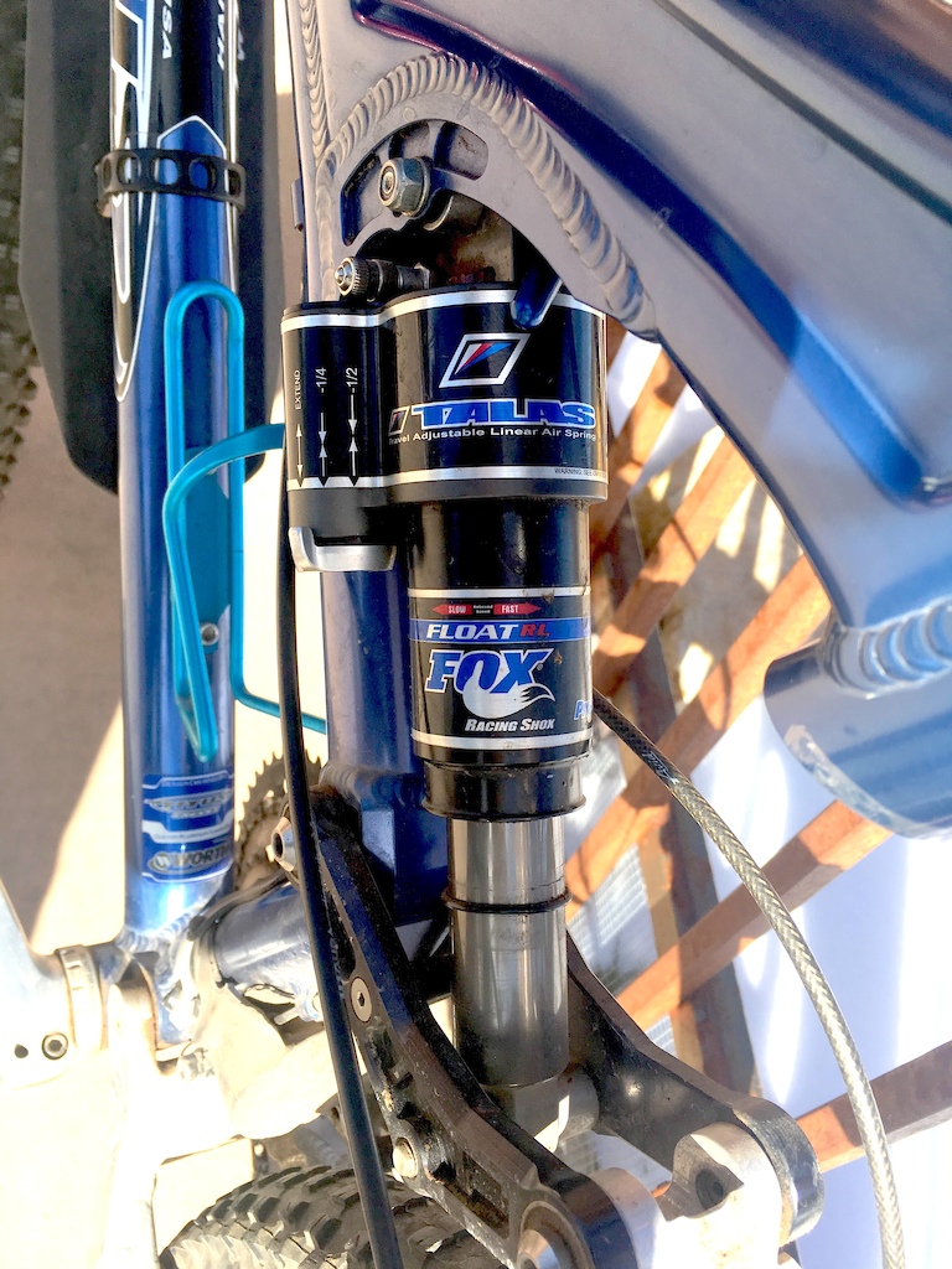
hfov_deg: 48.2
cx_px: 476
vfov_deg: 61.7
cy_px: 634
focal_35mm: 29
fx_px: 1063
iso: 25
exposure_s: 1/777
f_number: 2.2
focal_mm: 4.15
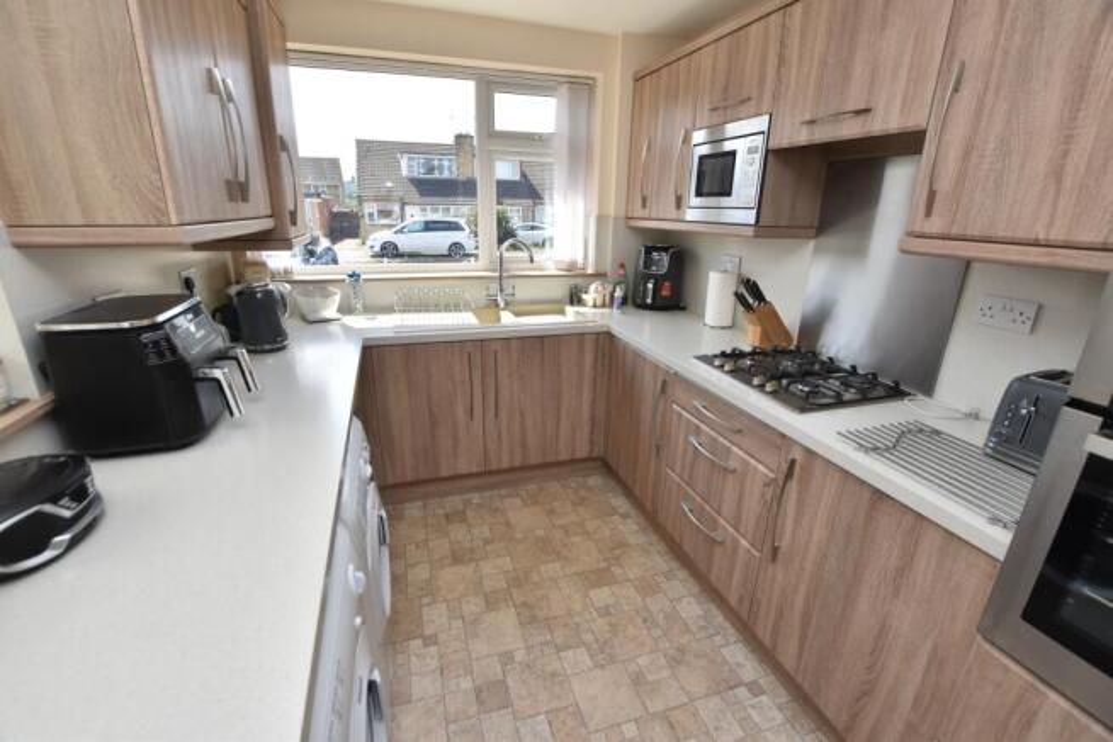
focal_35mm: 15
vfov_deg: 77.4
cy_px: 371
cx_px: 556
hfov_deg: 100.4
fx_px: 464
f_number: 5.6
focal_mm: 10
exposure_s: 1/125
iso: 100
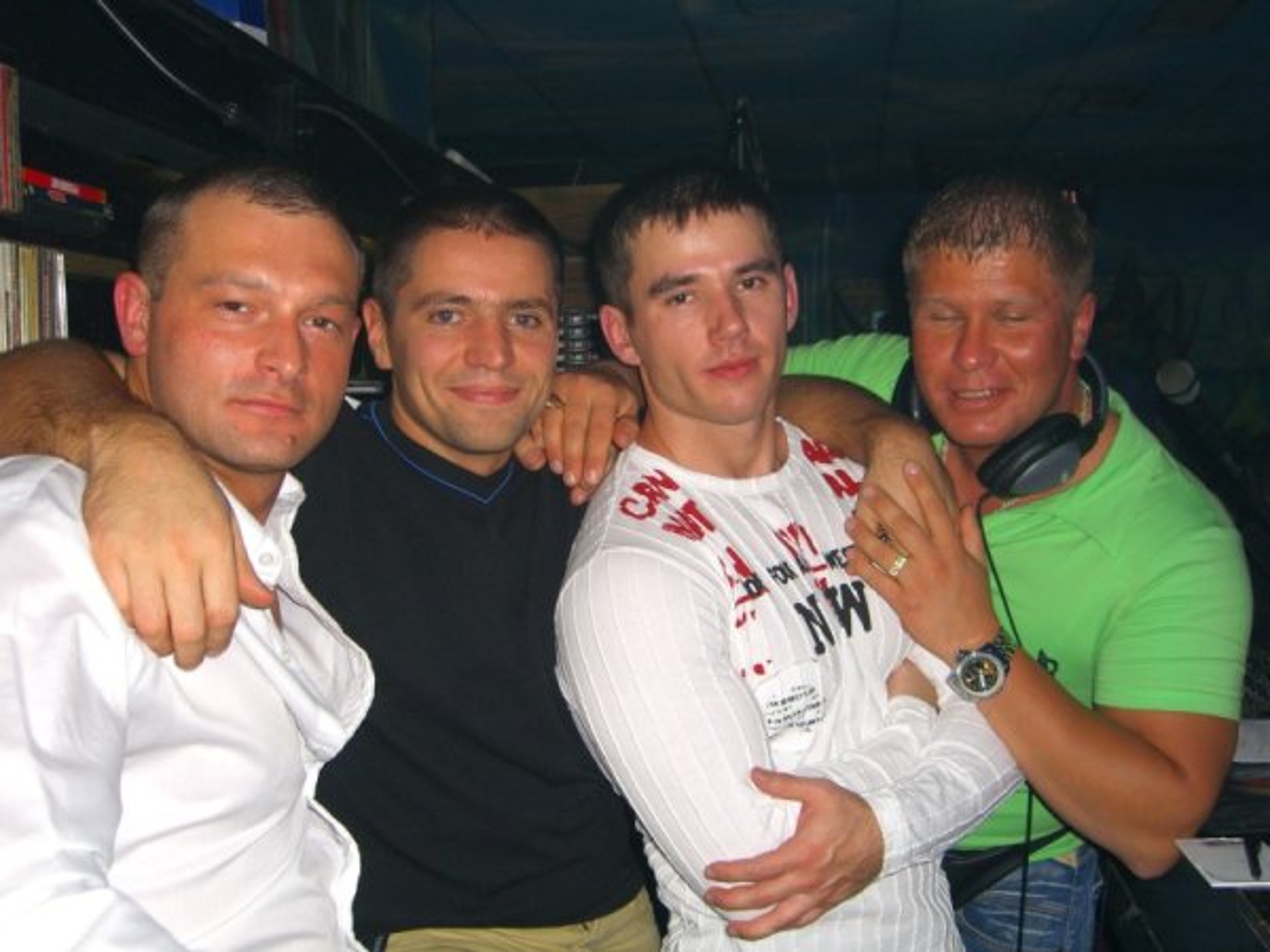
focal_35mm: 46
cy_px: 476
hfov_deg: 41.2
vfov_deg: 31.5
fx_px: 1688
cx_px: 635
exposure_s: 1/60
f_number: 3.1
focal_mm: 9.5
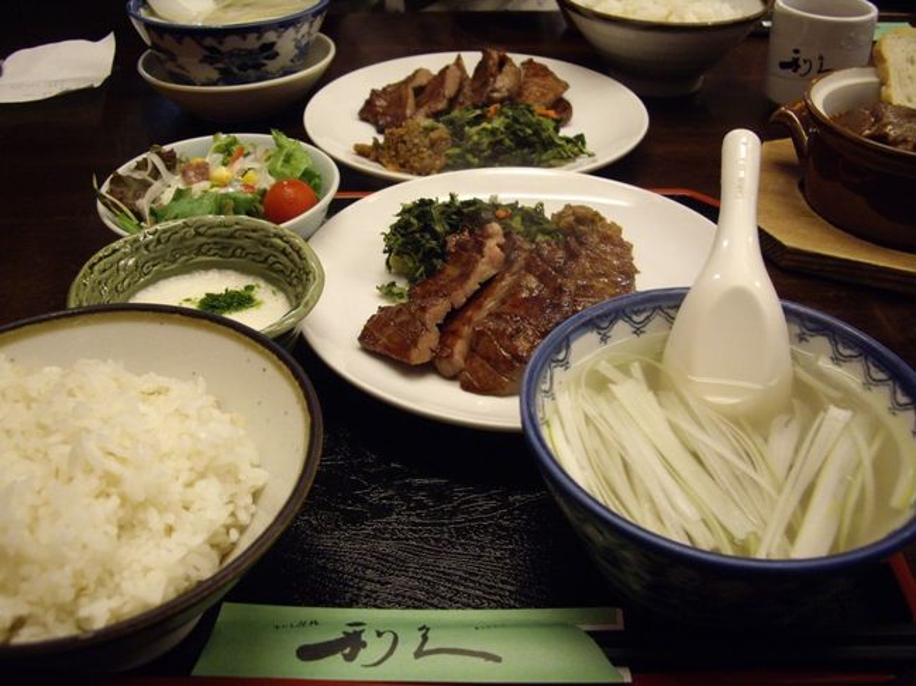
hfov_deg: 49.0
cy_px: 343
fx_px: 1005
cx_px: 458
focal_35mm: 38
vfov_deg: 37.7
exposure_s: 1/30
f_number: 2.8
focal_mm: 7.9
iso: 400
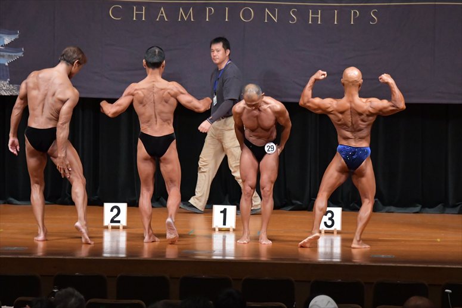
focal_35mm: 202
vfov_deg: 6.8
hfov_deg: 10.2
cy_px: 154
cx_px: 231
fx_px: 2591
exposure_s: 1/400
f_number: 5.6
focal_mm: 135
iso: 6400
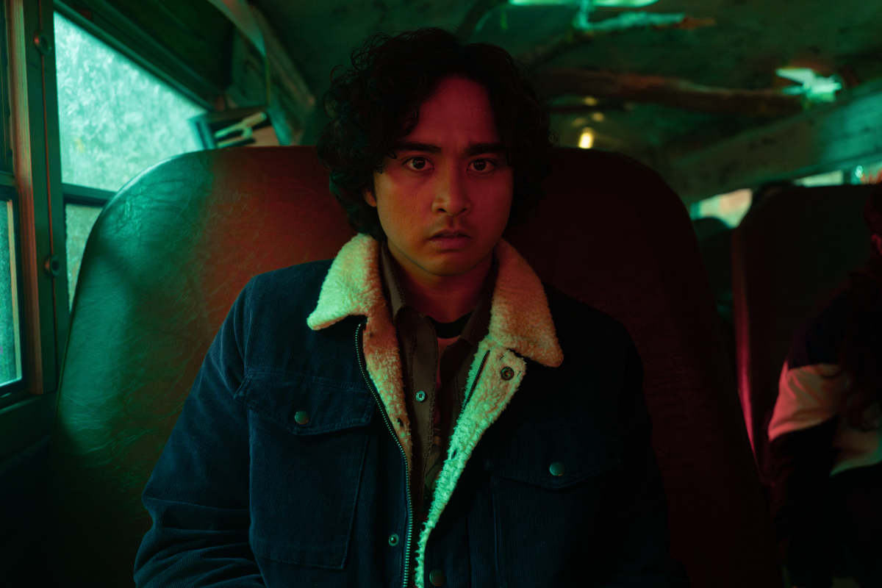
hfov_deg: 73.7
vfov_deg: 53.1
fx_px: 588
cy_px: 294
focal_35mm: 24
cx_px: 441
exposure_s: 1/50
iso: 2500
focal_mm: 24
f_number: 2.8
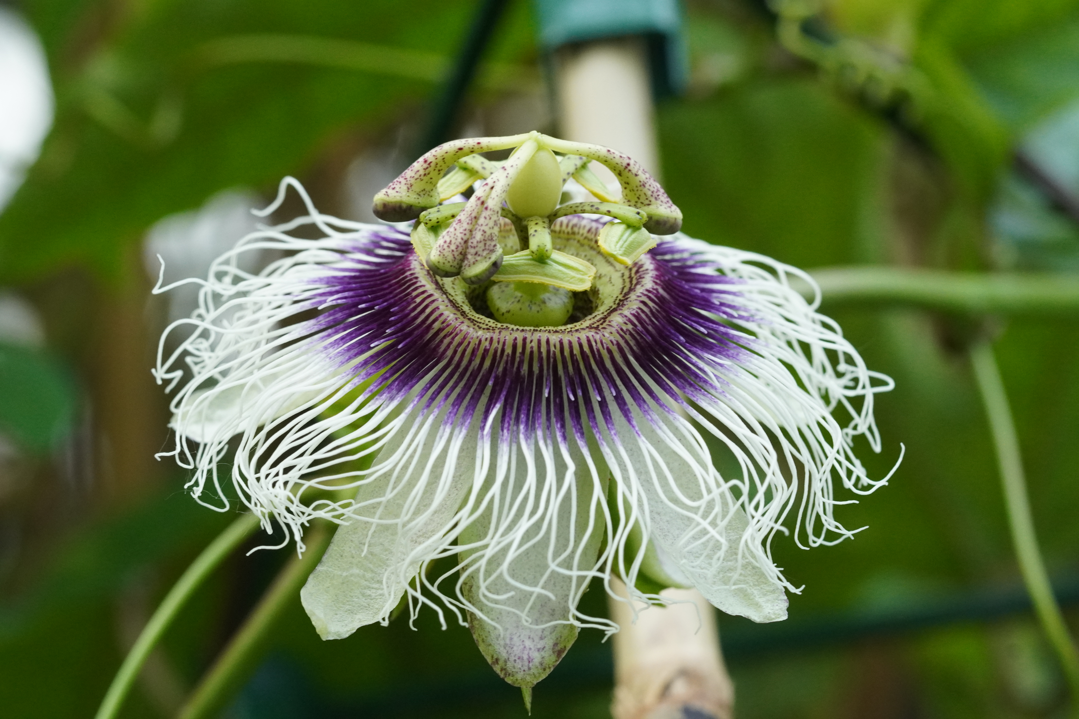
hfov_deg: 15.2
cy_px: 360
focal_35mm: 135
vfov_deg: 10.2
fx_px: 4046
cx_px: 540
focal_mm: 90
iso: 2500
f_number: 9
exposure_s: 1/125
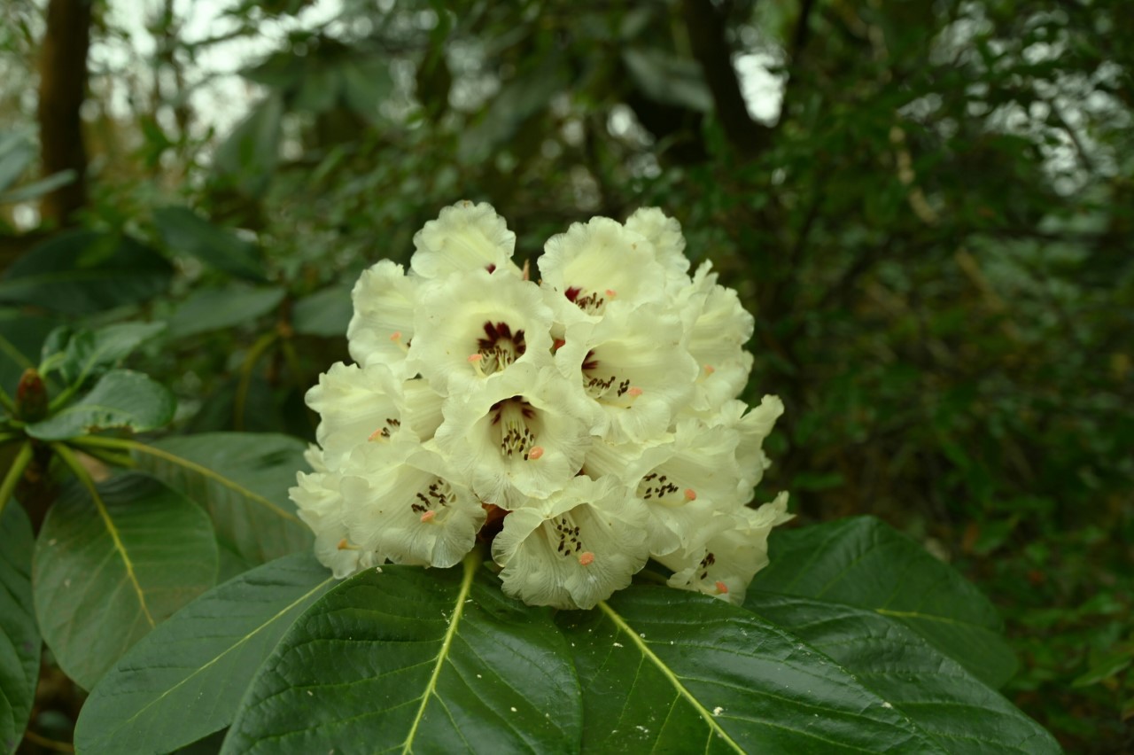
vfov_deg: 29.8
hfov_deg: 43.6
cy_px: 378
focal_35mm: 45
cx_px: 567
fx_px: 1417
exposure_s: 1/80
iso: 100
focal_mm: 45
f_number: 5.6
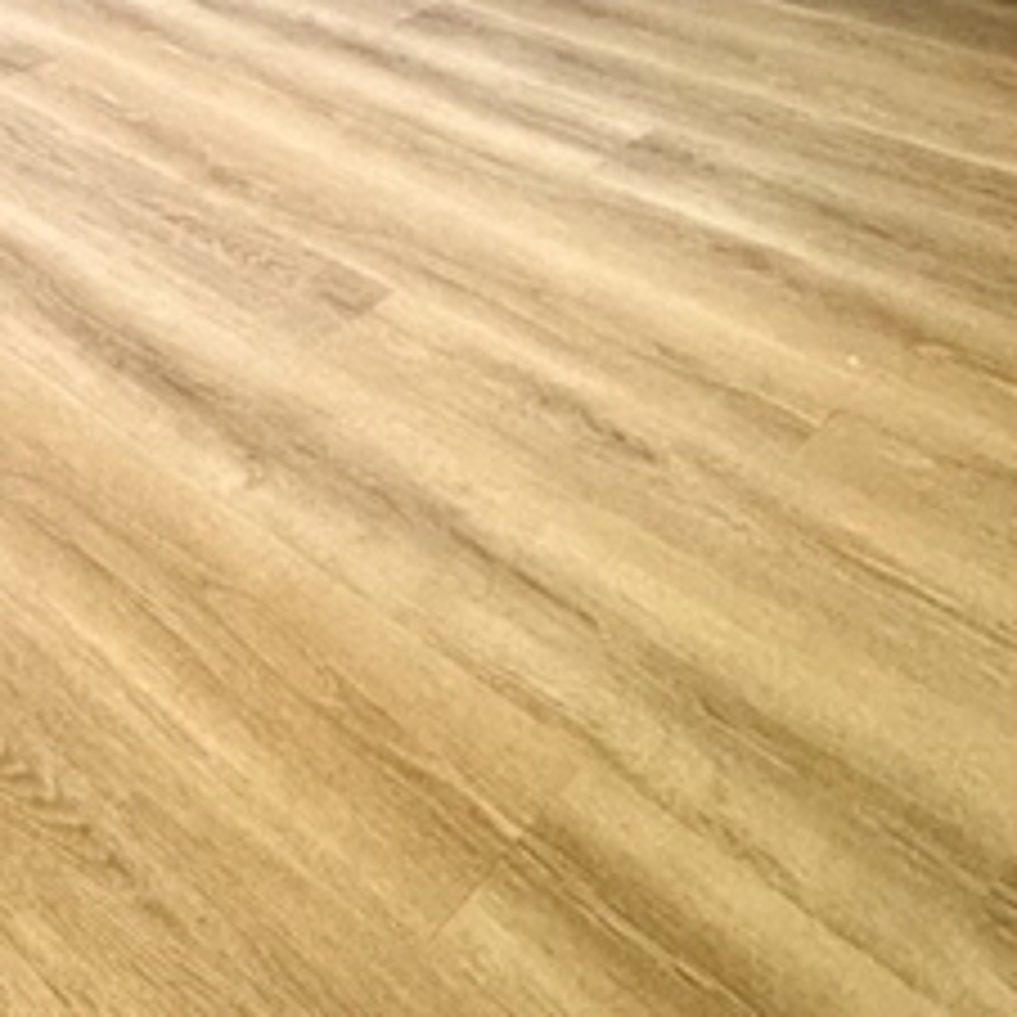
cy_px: -158
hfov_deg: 35.2
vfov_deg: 33.6
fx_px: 1396
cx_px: -58
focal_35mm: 42
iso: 400
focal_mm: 2.22
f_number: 2.2
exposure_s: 1/60
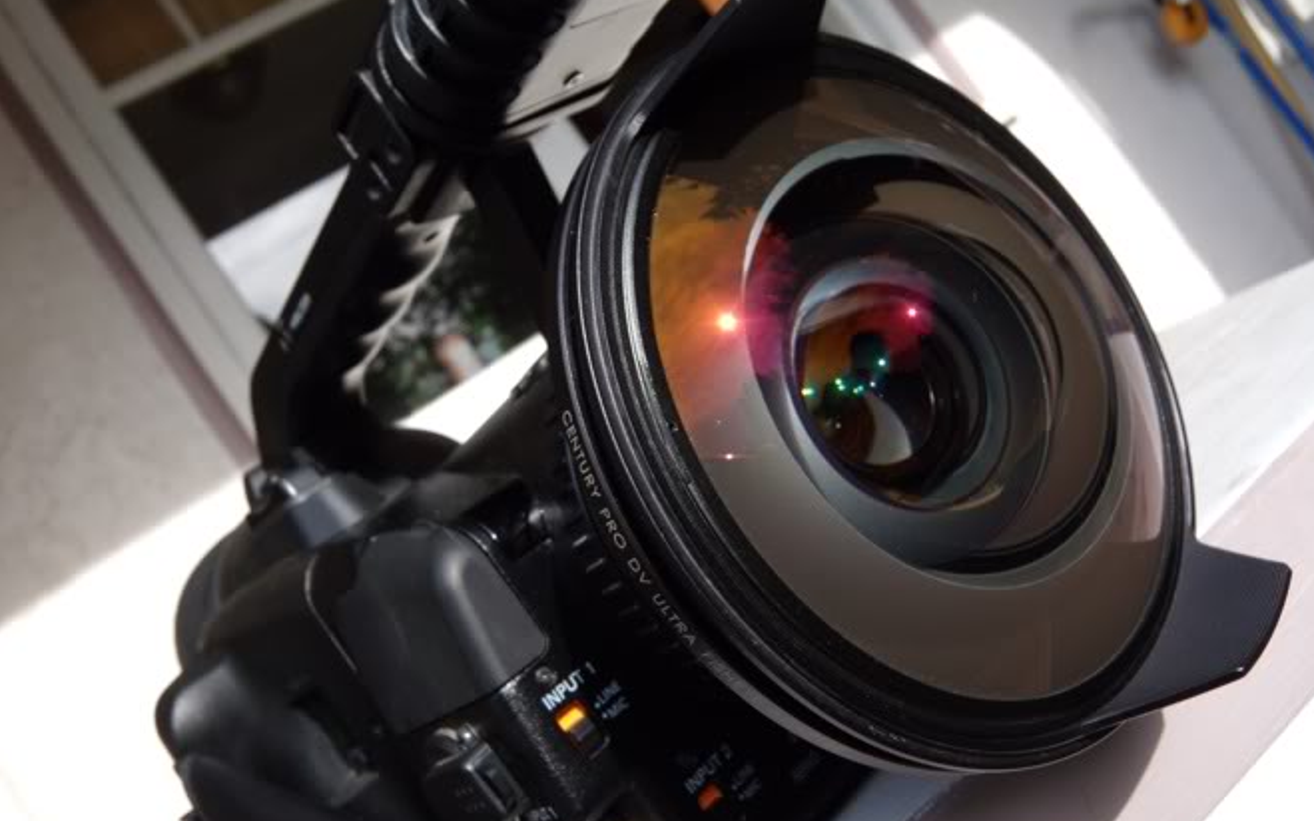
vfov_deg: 41.8
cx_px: 660
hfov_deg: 62.9
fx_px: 1074
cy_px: 418
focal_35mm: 30
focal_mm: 6
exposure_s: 1/160
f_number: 4.8
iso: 100
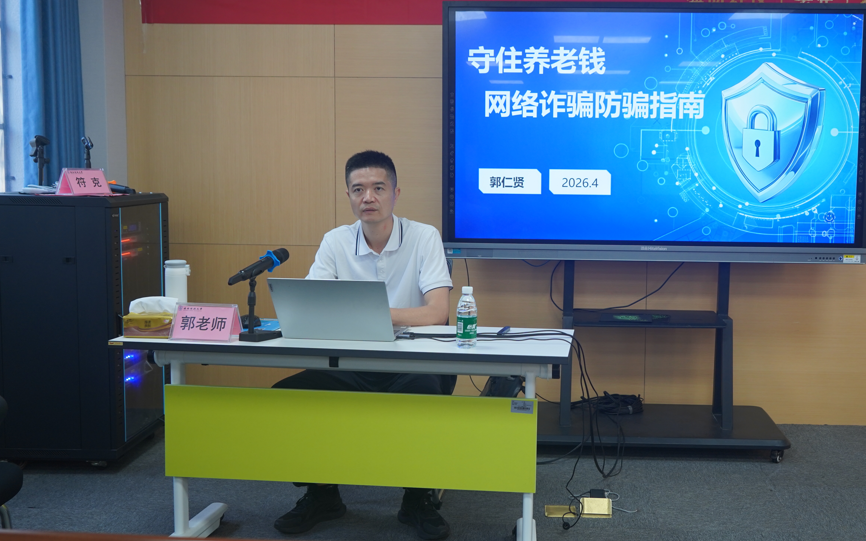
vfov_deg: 33.6
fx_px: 897
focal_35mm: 38
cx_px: 548
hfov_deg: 51.0
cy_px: 252
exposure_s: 1/160
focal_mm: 29
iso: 800
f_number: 4
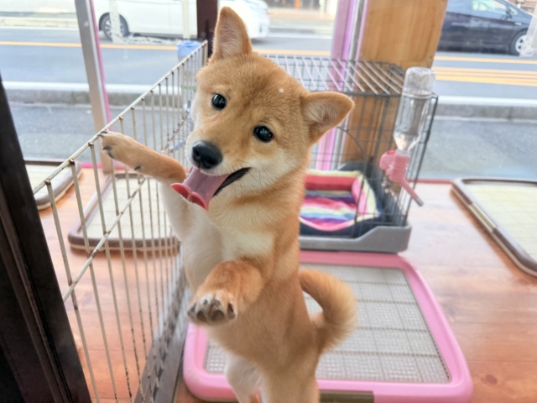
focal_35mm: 24
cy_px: 202
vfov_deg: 56.8
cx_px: 268
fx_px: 372
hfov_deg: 71.6
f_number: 1.78
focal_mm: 6.76
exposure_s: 1/175
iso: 64
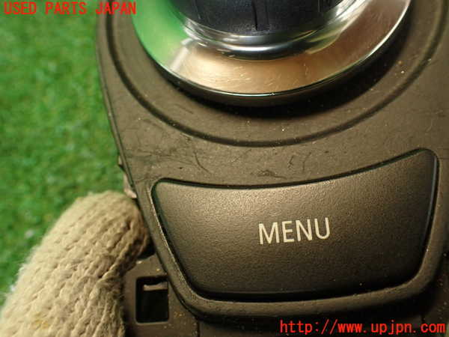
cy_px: 168
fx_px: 415
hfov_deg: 56.8
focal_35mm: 32
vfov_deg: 44.2
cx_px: 224
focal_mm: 5.79
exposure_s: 1/30
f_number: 2.4
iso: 250
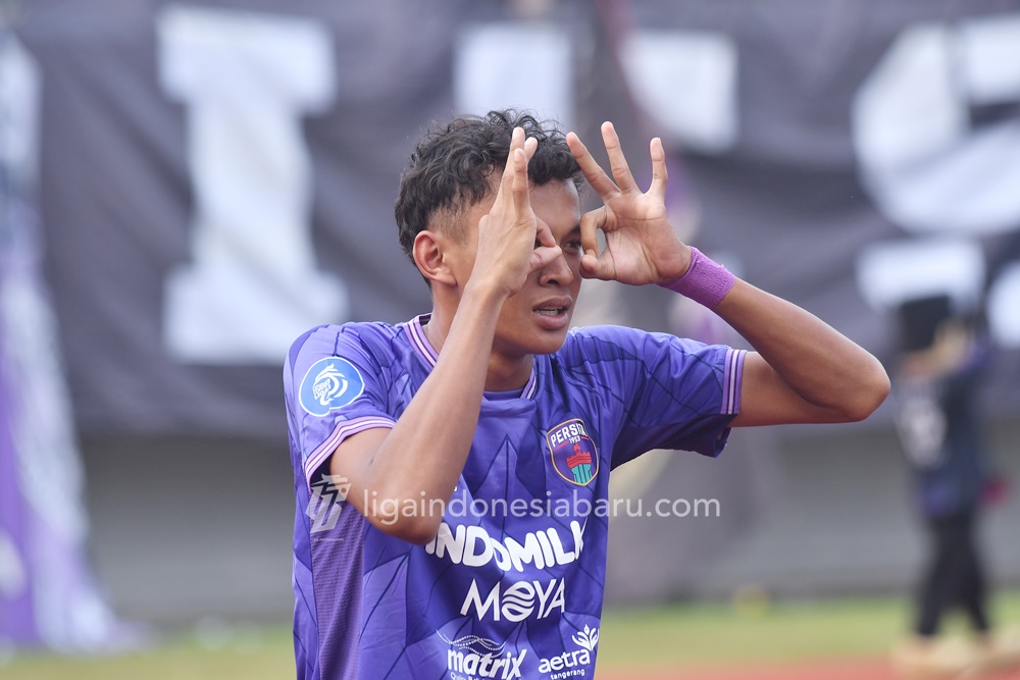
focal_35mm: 300
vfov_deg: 4.6
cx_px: 510
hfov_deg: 6.9
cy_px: 340
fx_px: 8501
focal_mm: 200
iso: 250
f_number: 3.5
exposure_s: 1/500
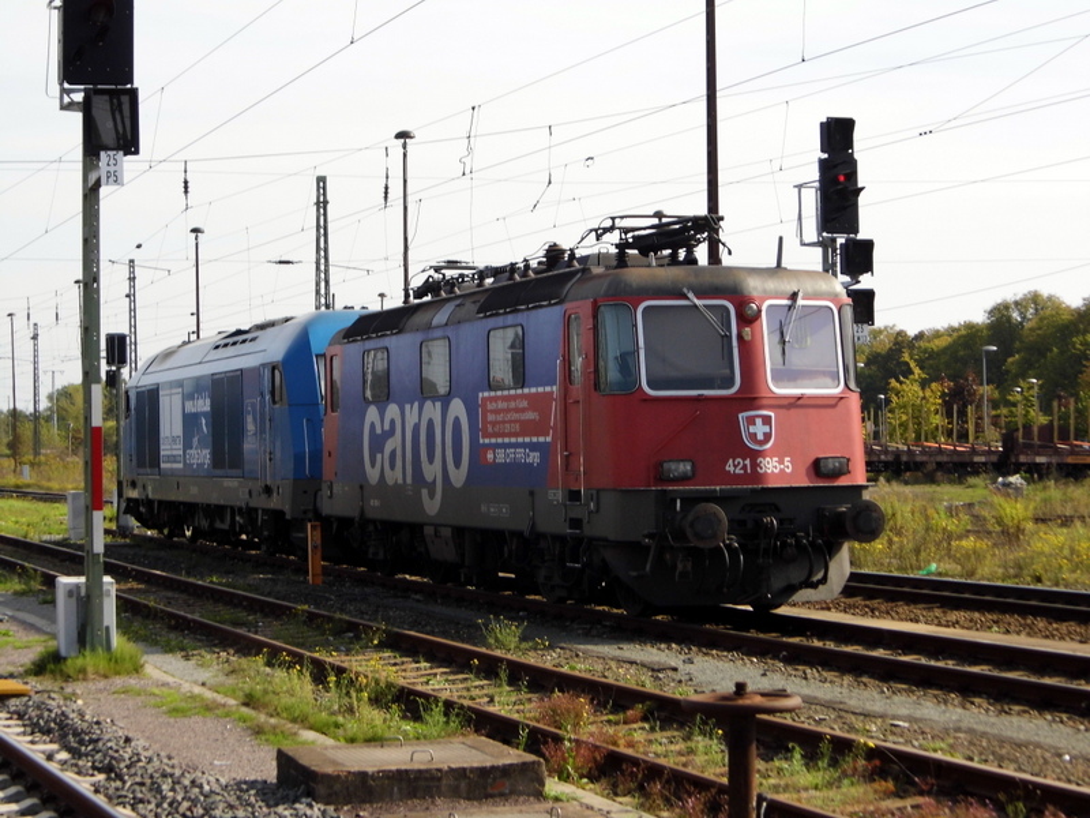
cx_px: 545
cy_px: 409
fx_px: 2551
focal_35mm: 81
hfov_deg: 24.1
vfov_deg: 18.2
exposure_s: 1/490
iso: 100
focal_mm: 14.6
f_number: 4.2
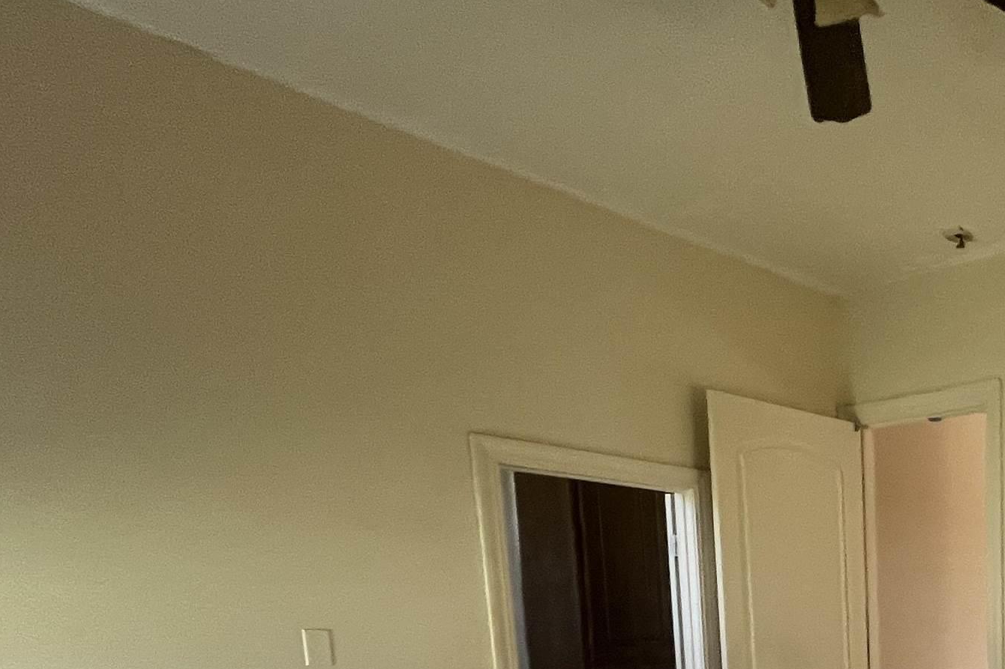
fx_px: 865
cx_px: 1077
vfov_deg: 34.9
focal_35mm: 31
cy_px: 776
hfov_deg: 46.5
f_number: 1.8
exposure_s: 1/85
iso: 200
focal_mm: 1.57
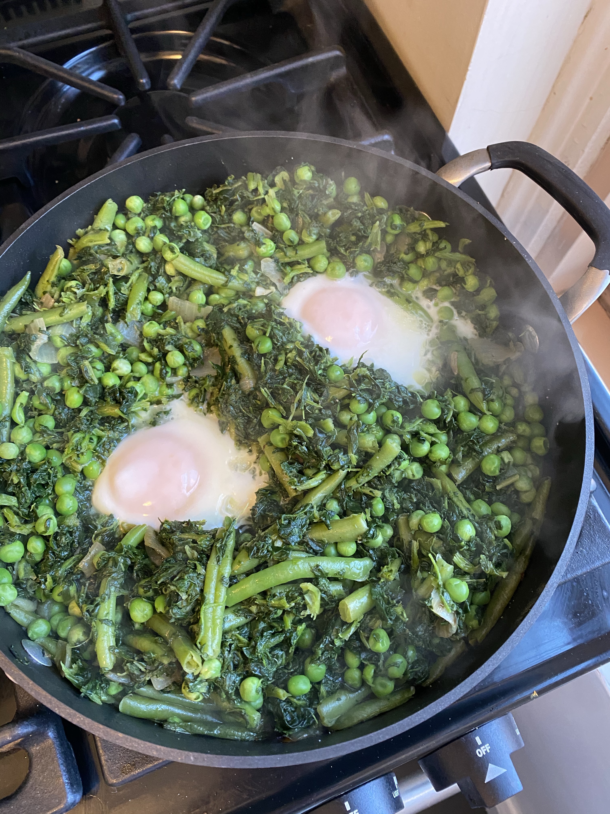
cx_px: 305
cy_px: 407
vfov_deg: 67.3
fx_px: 611
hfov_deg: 53.1
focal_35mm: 26
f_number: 1.8
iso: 320
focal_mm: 4.25
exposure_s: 1/40
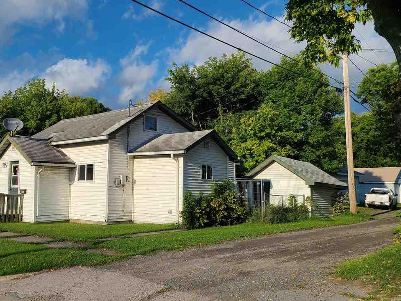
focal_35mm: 34
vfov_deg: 41.8
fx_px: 394
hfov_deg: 53.3
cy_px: 148
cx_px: 146
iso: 40
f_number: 1.8
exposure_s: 1/3999
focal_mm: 5.4
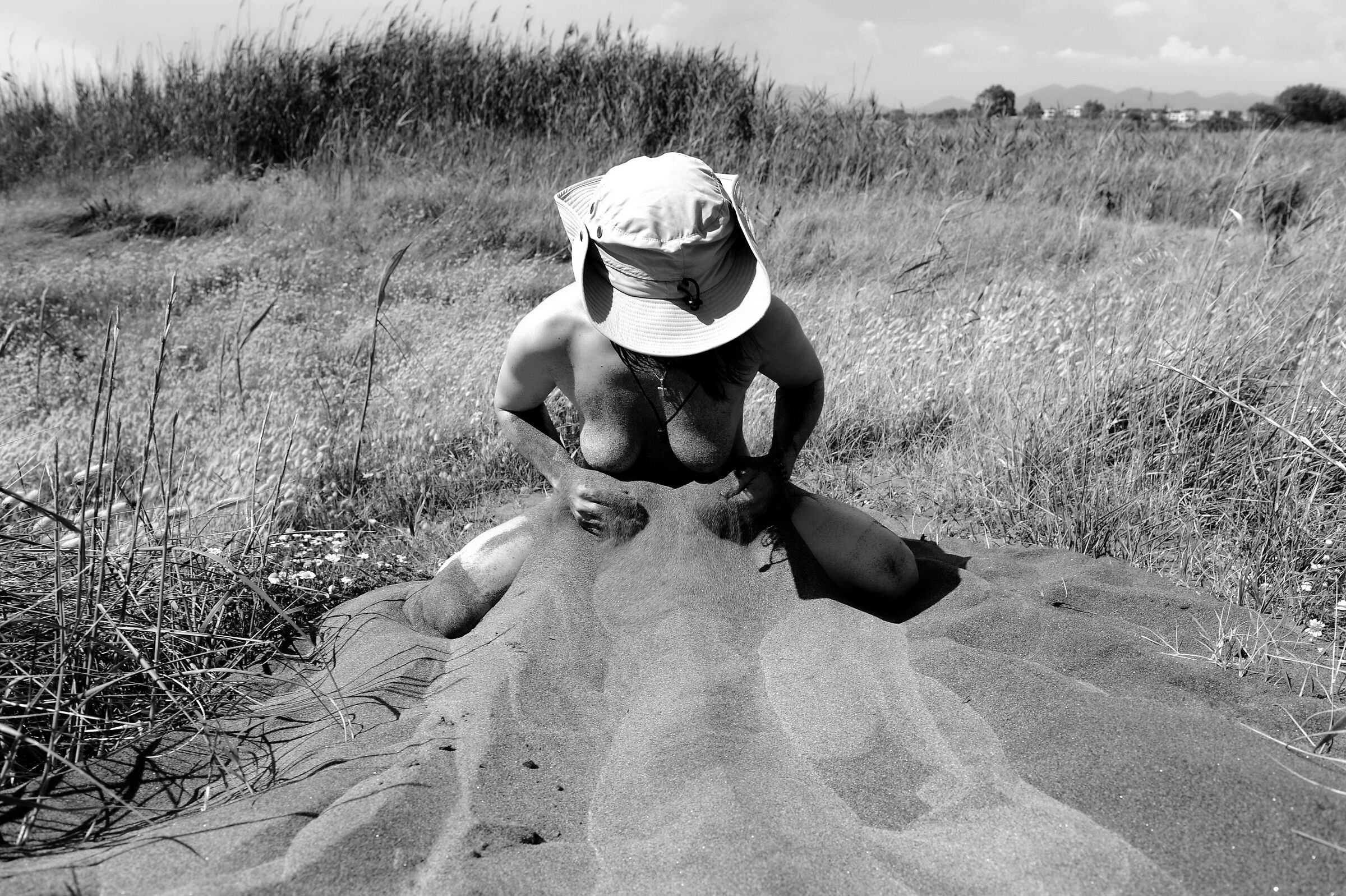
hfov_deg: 67.4
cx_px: 673
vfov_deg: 47.9
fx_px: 1009
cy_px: 448
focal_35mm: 27
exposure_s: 1/250
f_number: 8
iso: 200
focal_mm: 27
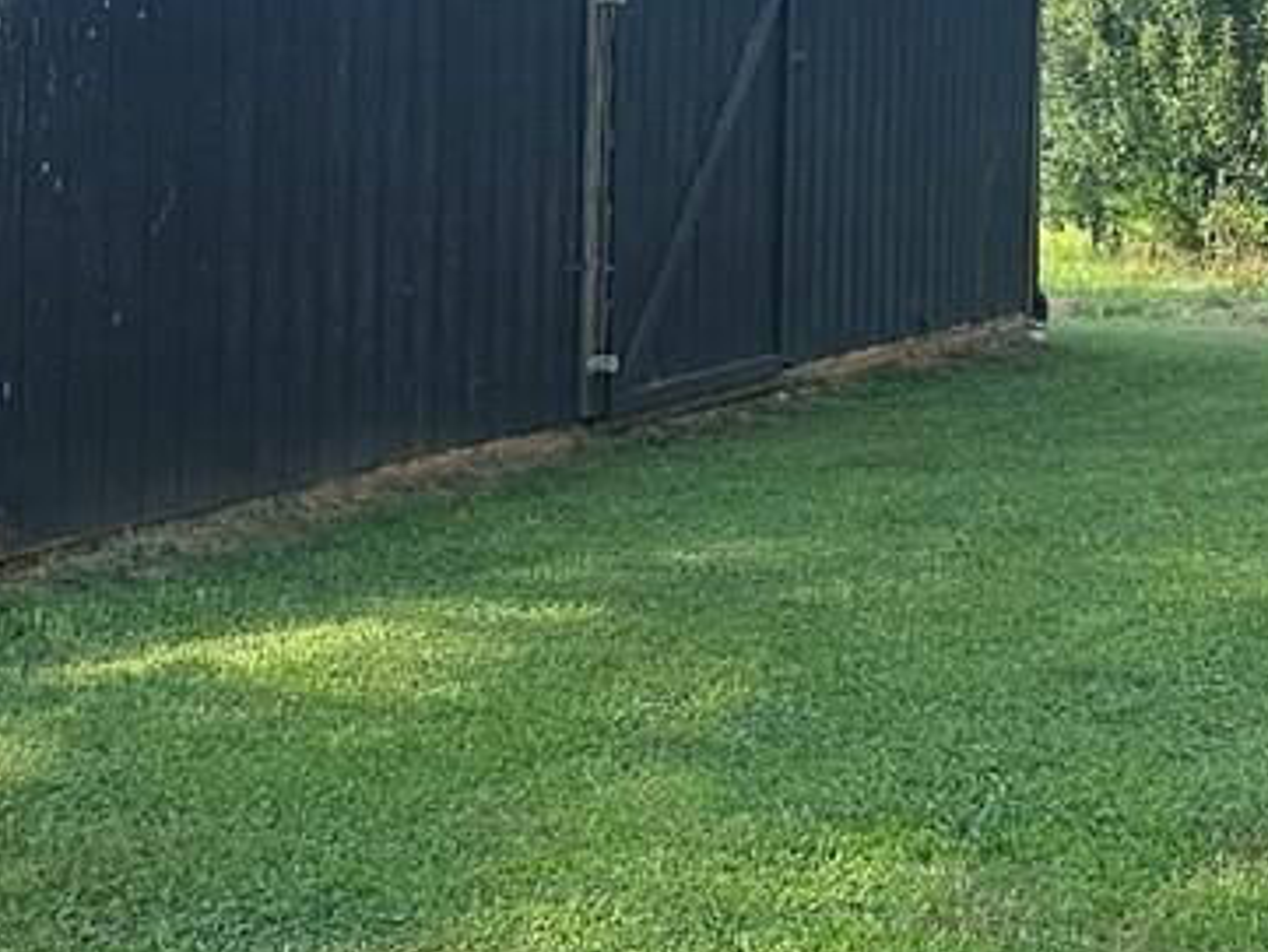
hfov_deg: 28.4
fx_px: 2492
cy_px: 74
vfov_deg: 21.1
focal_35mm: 68
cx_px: 474
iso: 80
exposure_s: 1/2203
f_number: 1.78
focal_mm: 6.86
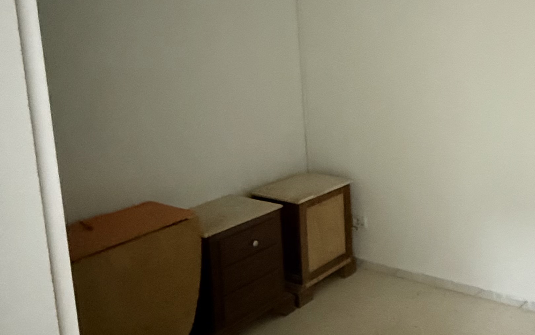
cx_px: 489
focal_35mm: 37
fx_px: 540
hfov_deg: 47.0
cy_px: 100
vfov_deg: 34.0
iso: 1000
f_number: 2.2
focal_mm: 2.22
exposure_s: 1/33
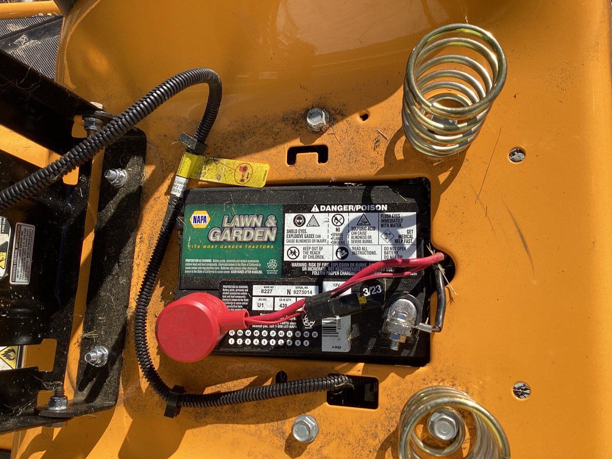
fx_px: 548
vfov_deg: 45.4
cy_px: 230
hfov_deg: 58.3
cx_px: 306
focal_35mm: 31
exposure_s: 1/970
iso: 25
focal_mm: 3.3
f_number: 2.4
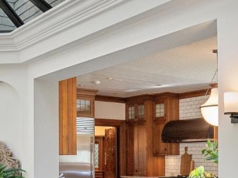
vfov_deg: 23.1
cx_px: 152
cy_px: 158
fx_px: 426
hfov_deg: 31.0
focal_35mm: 62
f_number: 8
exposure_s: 1/160
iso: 1600
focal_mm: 16
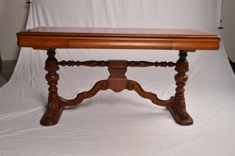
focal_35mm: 39
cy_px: 78
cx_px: 118
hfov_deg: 49.6
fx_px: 254
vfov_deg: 34.1
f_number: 10
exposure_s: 1/125
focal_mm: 26
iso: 200
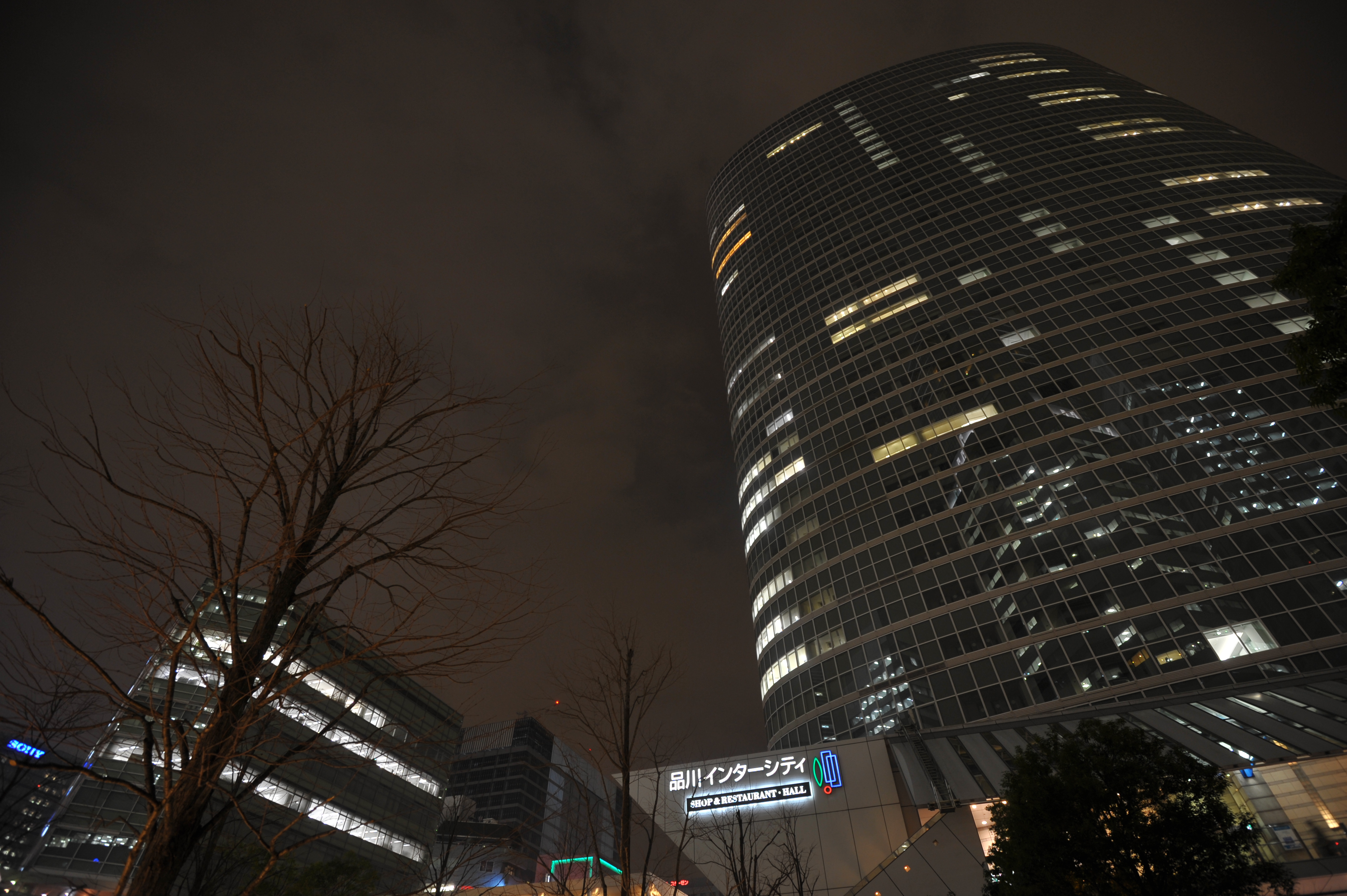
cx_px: 674
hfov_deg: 96.8
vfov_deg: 73.7
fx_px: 598
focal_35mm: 16
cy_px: 448
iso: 400
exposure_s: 1/4
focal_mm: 16
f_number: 4
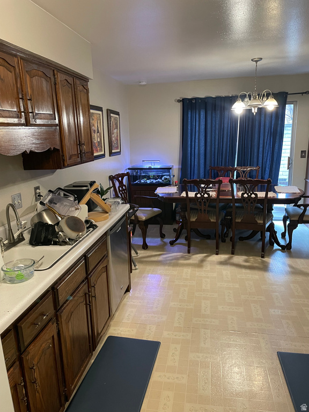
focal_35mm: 26
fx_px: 309
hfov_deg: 53.1
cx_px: 154
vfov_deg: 67.3
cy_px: 206
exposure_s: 1/60
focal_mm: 4.2
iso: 320
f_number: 1.6
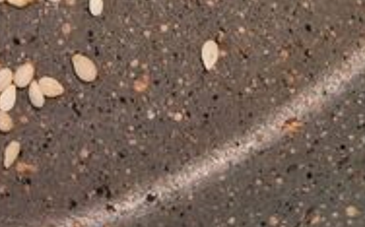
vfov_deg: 8.1
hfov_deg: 15.3
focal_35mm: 133
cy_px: -499
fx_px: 1321
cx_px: -52
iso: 500
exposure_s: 1/100
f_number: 1.8
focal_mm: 5.4
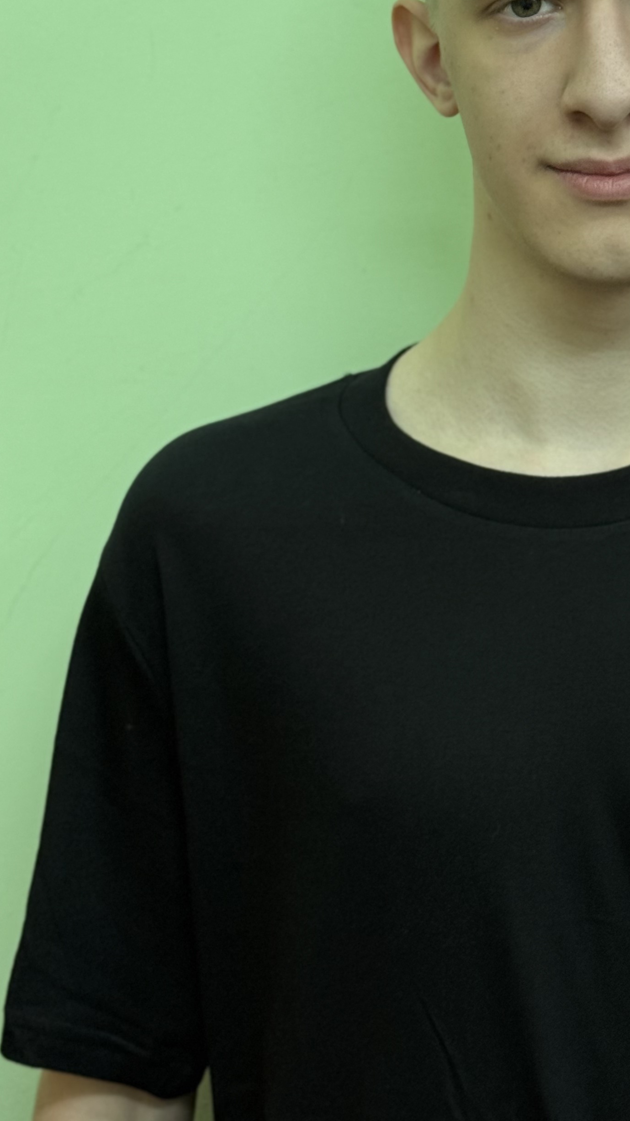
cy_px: 409
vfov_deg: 24.7
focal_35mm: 86
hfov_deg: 13.8
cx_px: 640
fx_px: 2554
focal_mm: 6.8
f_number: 1.8
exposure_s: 1/50
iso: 160
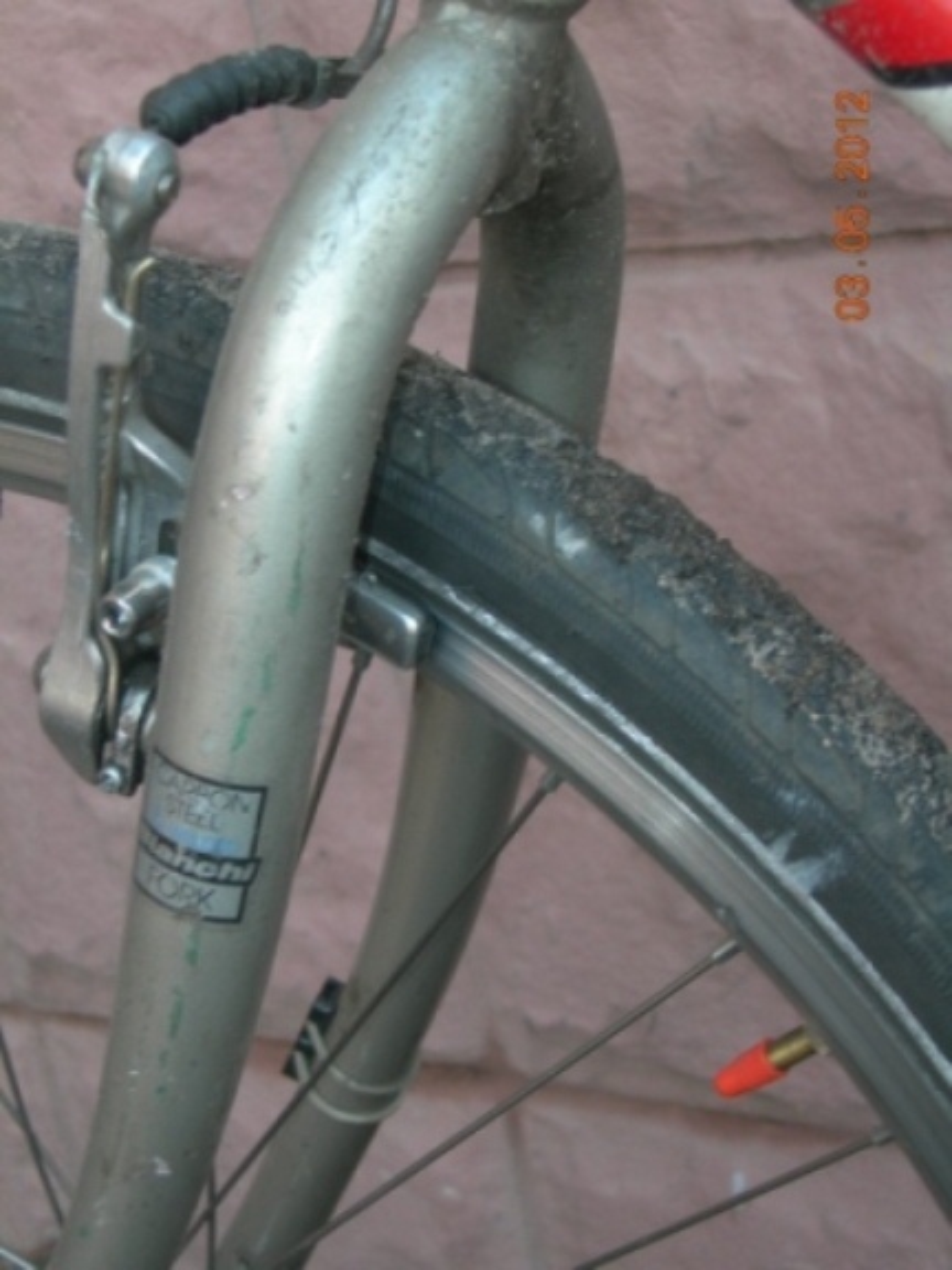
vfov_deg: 31.7
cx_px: 476
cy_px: 635
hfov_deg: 24.0
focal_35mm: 61
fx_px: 2237
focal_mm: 12.7
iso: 50
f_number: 3.5
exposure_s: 1/30
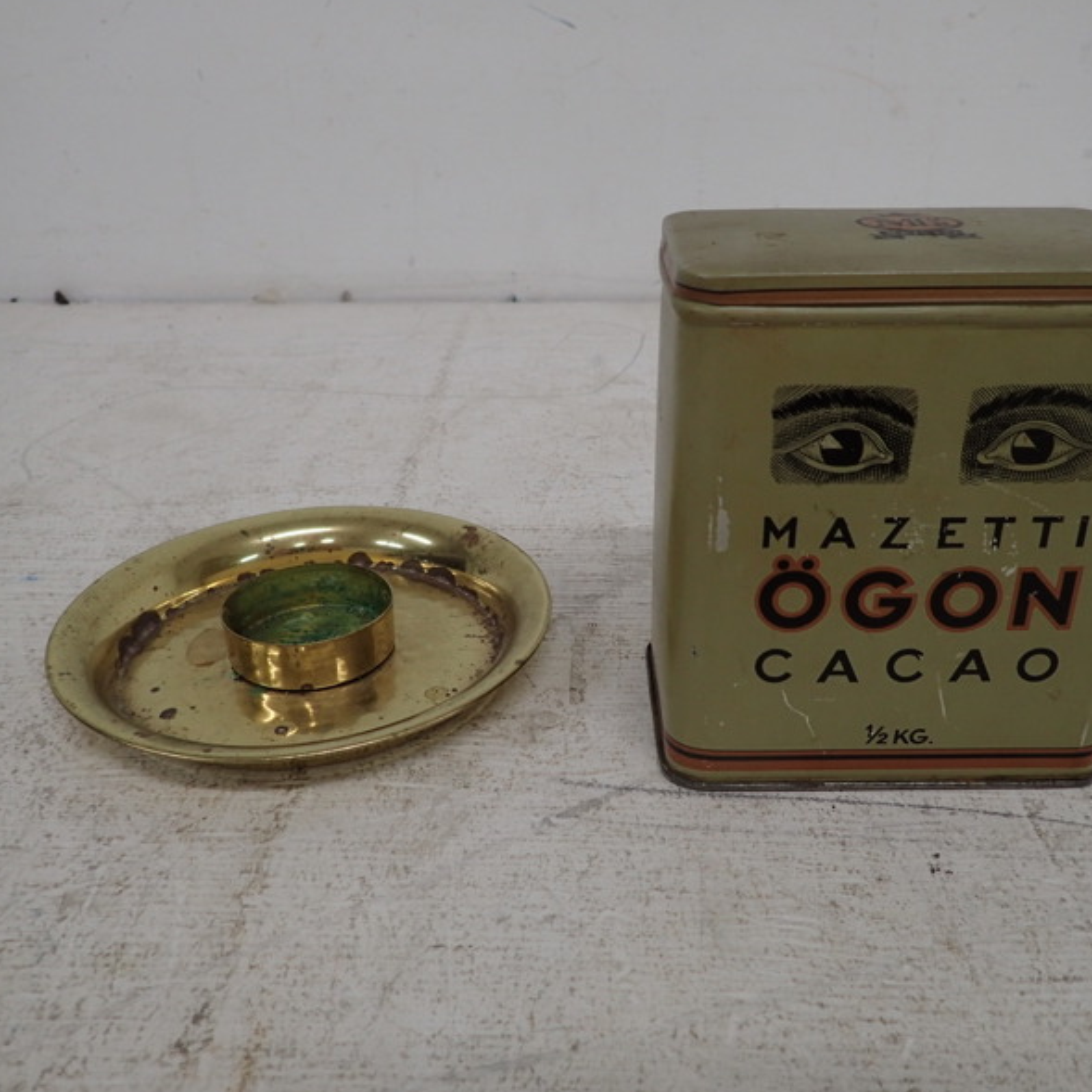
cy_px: 549
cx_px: 571
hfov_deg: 54.0
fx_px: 1071
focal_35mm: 30
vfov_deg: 54.0
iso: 100
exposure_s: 1/100
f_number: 2
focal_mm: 4.5
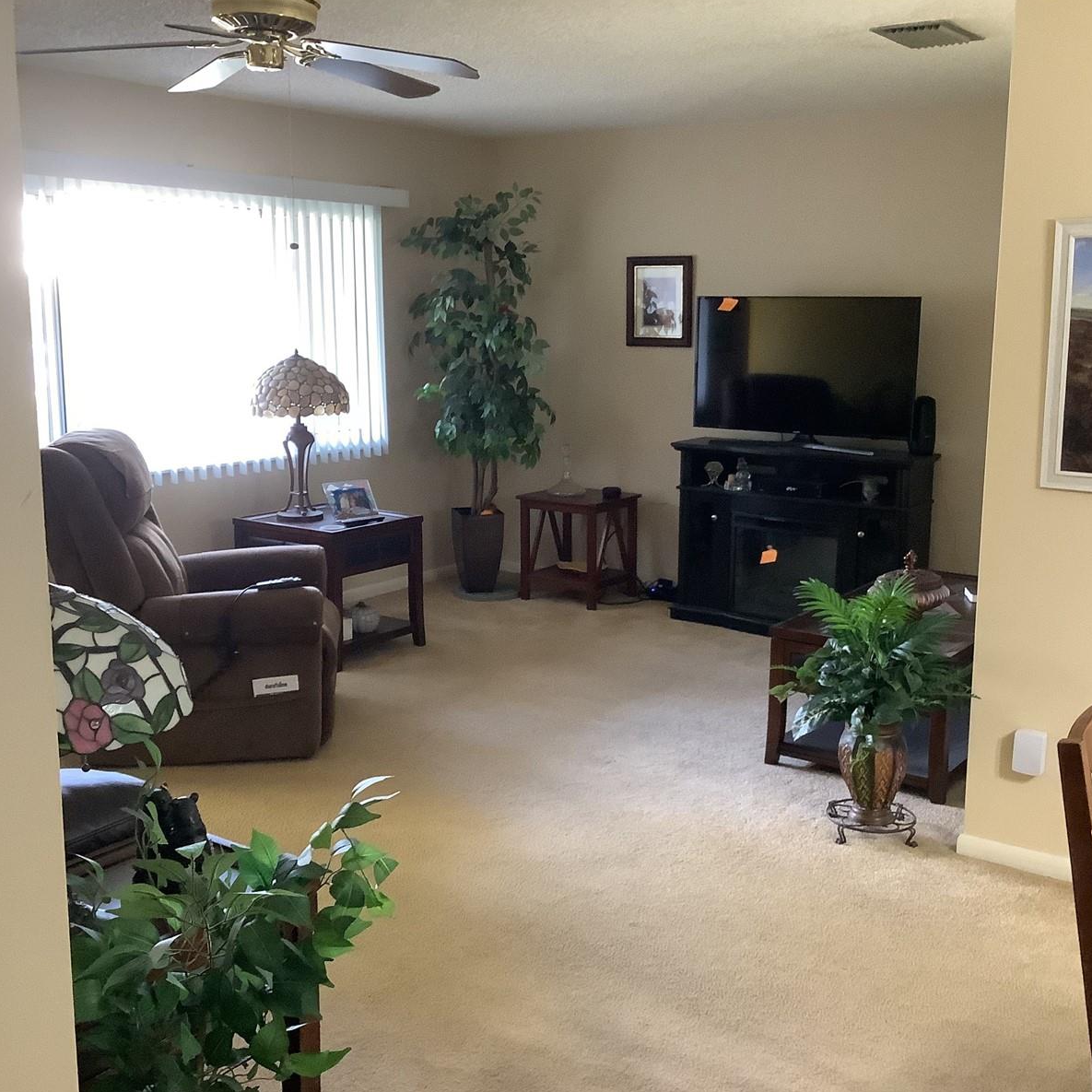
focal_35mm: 37
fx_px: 1321
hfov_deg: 44.9
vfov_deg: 44.9
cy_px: 545
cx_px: 571
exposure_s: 1/33
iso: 320
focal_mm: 3.3
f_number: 2.4
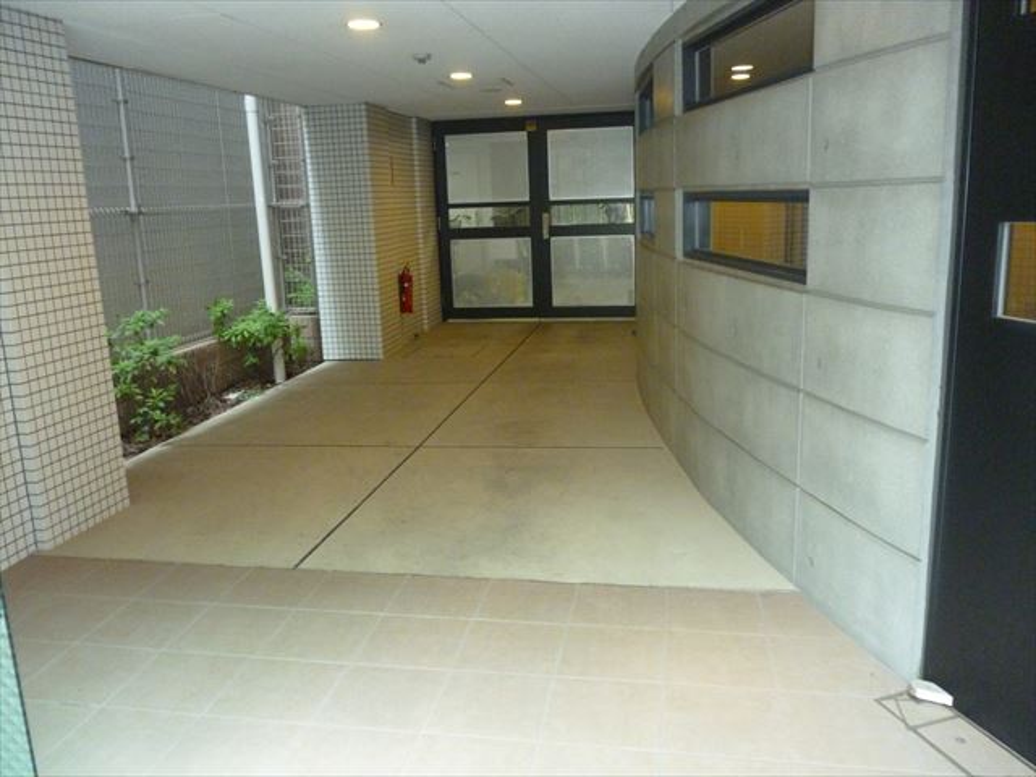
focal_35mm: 28
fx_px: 838
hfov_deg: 63.4
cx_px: 518
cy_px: 388
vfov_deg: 49.7
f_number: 3.1
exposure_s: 1/60
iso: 640
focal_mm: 5
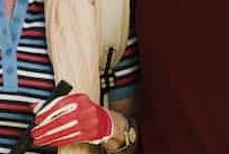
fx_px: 7511
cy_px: 80
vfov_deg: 1.2
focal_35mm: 1179
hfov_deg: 1.7
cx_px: 53
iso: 200
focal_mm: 200
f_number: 4.8
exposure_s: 1/500
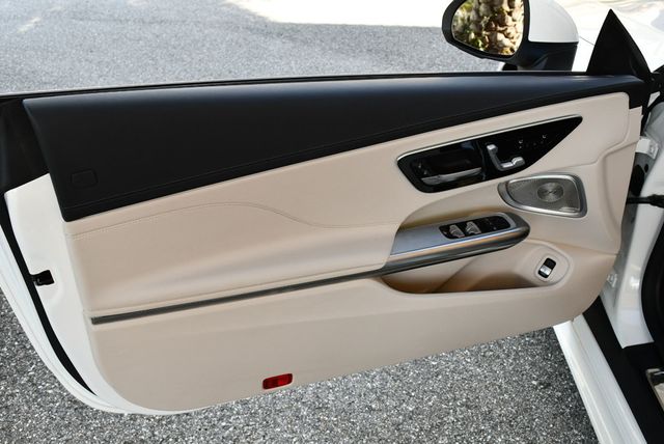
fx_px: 665
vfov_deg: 36.9
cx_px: 332
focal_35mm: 36
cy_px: 222
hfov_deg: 53.1
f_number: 5.6
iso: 250
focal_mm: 18
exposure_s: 1/250
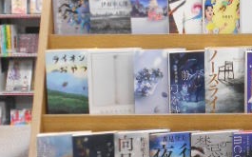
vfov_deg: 13.0
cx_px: 219
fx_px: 686
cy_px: 99
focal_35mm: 100
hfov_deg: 20.5
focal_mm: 6.7
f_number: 3.9
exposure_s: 1/25
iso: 400
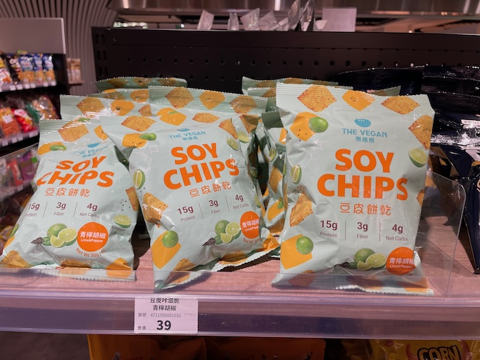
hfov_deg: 67.3
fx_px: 361
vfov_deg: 53.1
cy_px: 180
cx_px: 240
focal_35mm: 26
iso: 40
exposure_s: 1/120
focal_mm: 4.2
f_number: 1.6
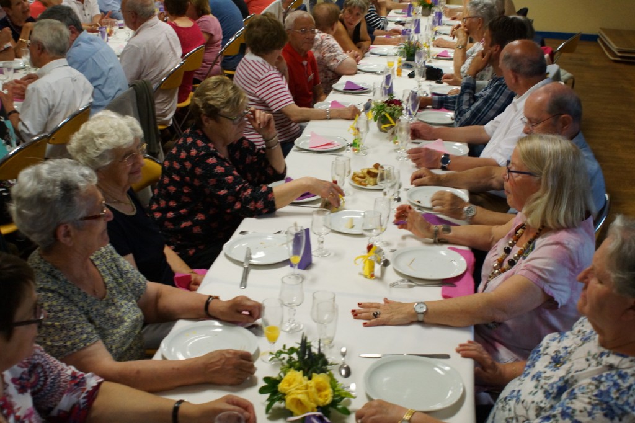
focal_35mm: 45
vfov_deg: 29.8
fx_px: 793
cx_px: 318
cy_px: 212
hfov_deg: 43.6
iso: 1600
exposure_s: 1/80
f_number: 5
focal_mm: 30
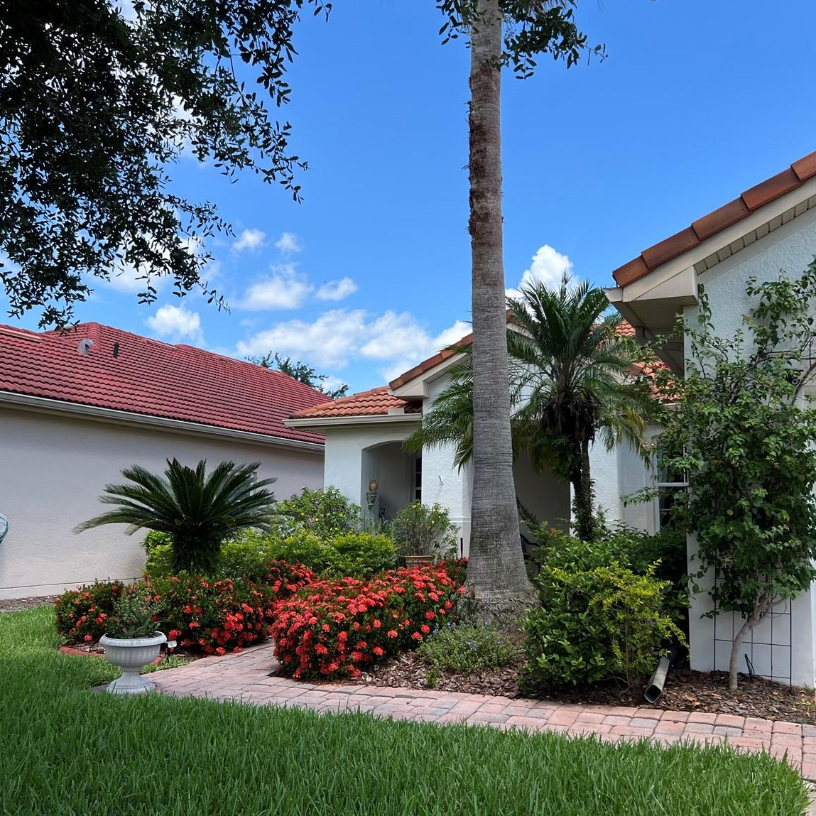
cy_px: 406
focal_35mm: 32
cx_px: 486
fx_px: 853
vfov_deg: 51.1
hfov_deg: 50.8
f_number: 1.5
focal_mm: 5.7
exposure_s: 1/2404
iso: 50
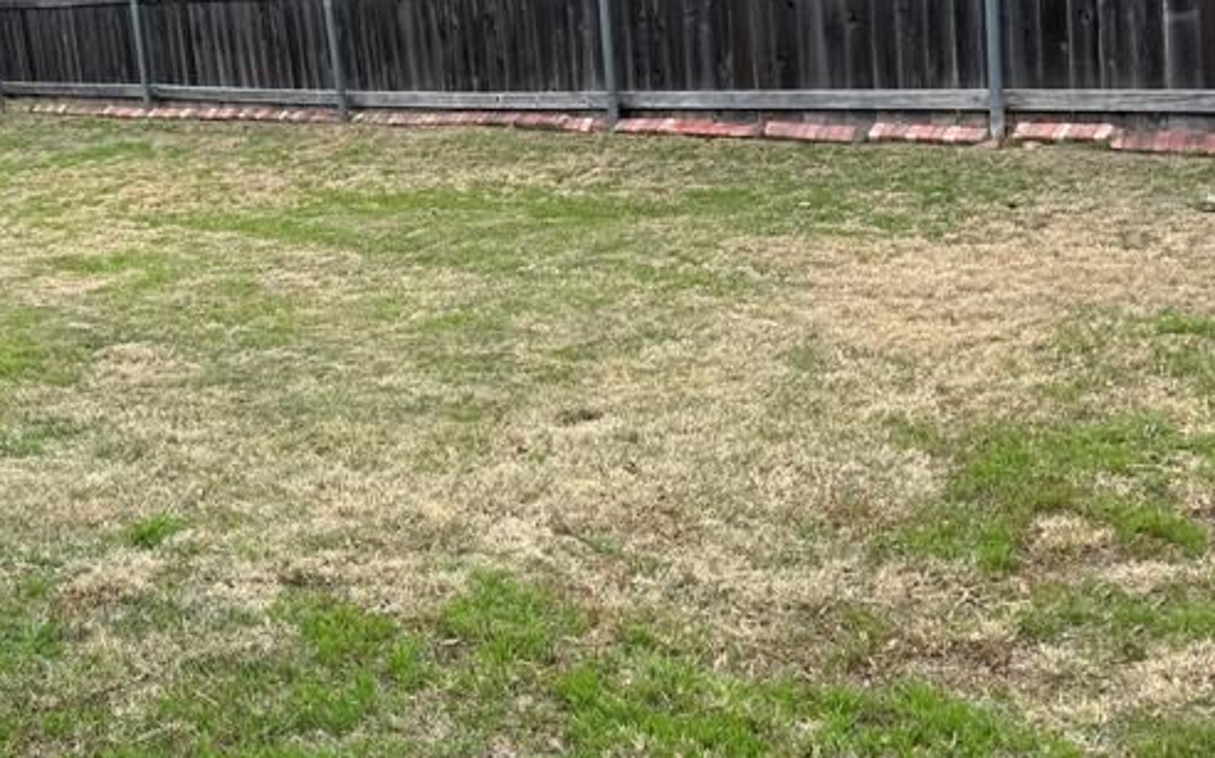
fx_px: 1754
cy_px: 267
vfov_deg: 24.3
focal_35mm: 53
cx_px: 279
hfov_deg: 37.1
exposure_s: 1/476
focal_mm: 6.76
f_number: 1.78
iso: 80
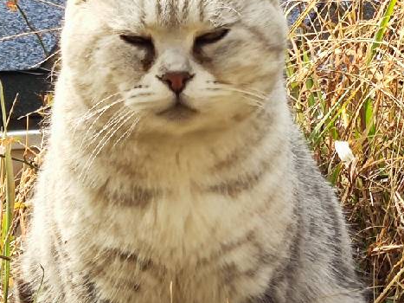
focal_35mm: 299
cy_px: 15
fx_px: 3489
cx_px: 151
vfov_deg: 5.0
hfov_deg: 6.6
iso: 50
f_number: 2.4
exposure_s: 1/357
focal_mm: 7.48
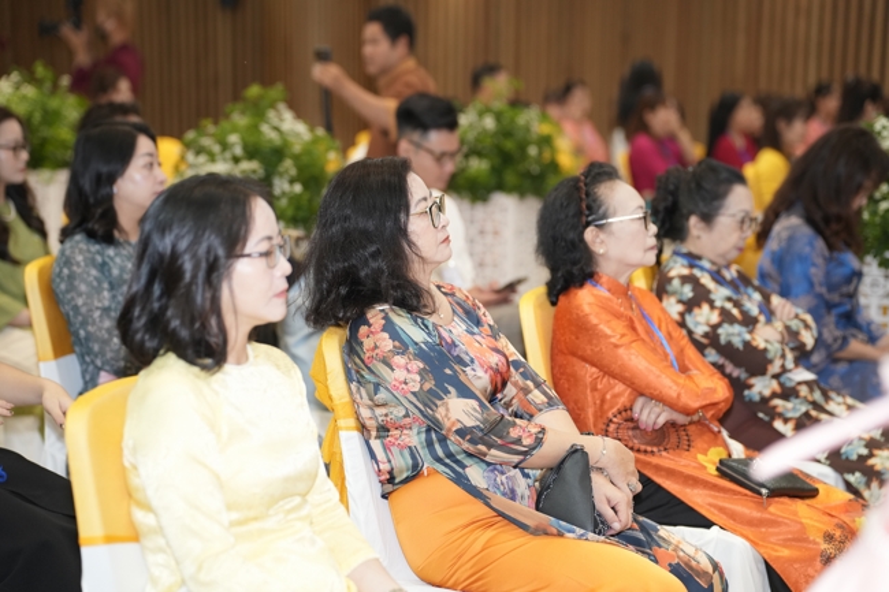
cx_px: 444
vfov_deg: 16.4
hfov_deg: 24.5
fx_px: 2049
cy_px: 296
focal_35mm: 83
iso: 1600
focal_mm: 83
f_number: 2.8
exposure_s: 1/250
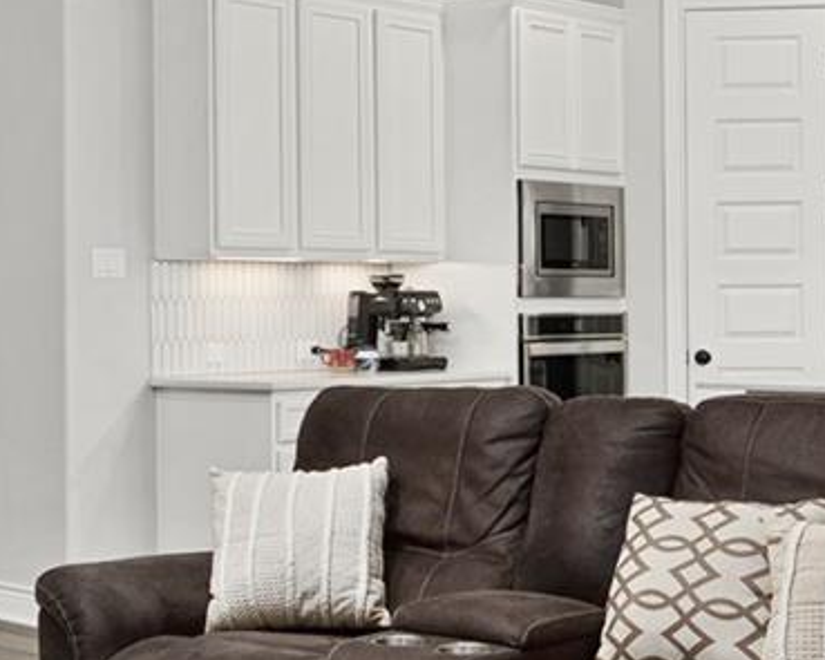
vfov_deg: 21.0
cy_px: 283
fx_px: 1782
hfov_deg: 25.5
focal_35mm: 73
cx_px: 134
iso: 800
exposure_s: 1/6
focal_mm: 14
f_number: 8
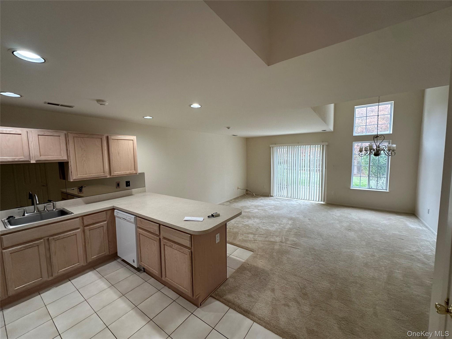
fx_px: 183
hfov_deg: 102.1
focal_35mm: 14
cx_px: 226
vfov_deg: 85.7
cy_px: 170
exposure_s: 1/120
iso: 160
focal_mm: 2.22
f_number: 2.2
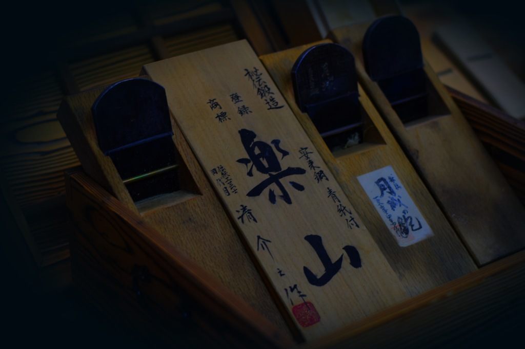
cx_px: 262
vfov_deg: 18.2
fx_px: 1093
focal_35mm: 75
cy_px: 174
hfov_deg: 27.0
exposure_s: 1/60
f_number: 2.8
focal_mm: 50
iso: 800
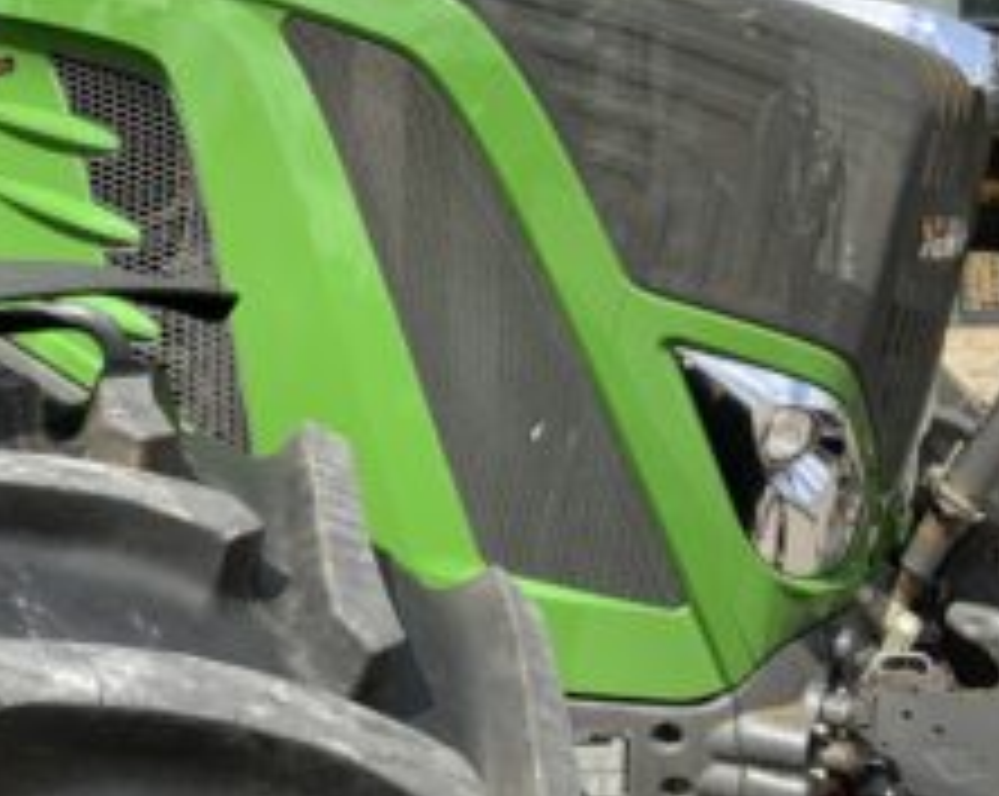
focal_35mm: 46
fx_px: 1358
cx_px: 468
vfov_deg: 32.1
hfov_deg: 40.4
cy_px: 198
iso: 16
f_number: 1.8
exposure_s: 1/1848
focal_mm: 3
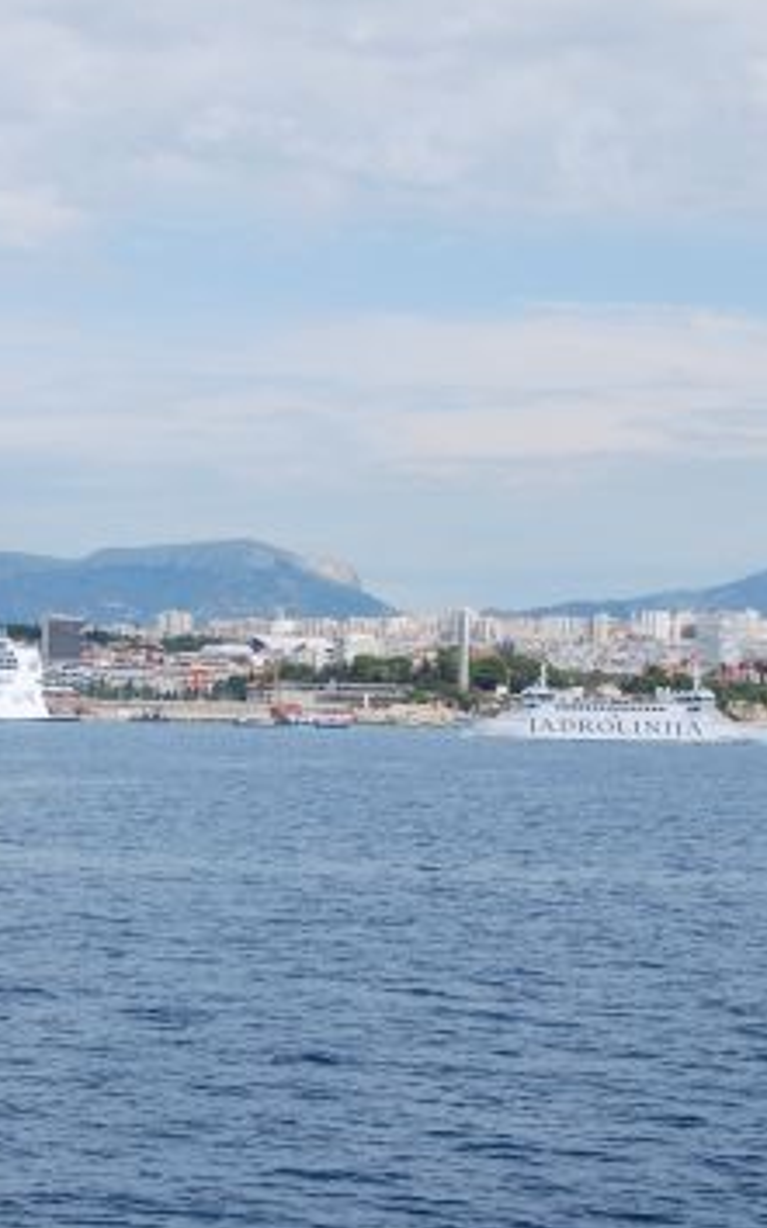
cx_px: 302
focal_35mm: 97
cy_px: 676
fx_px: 3247
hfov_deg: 13.5
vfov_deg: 21.4
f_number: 9
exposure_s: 1/250
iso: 100
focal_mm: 28
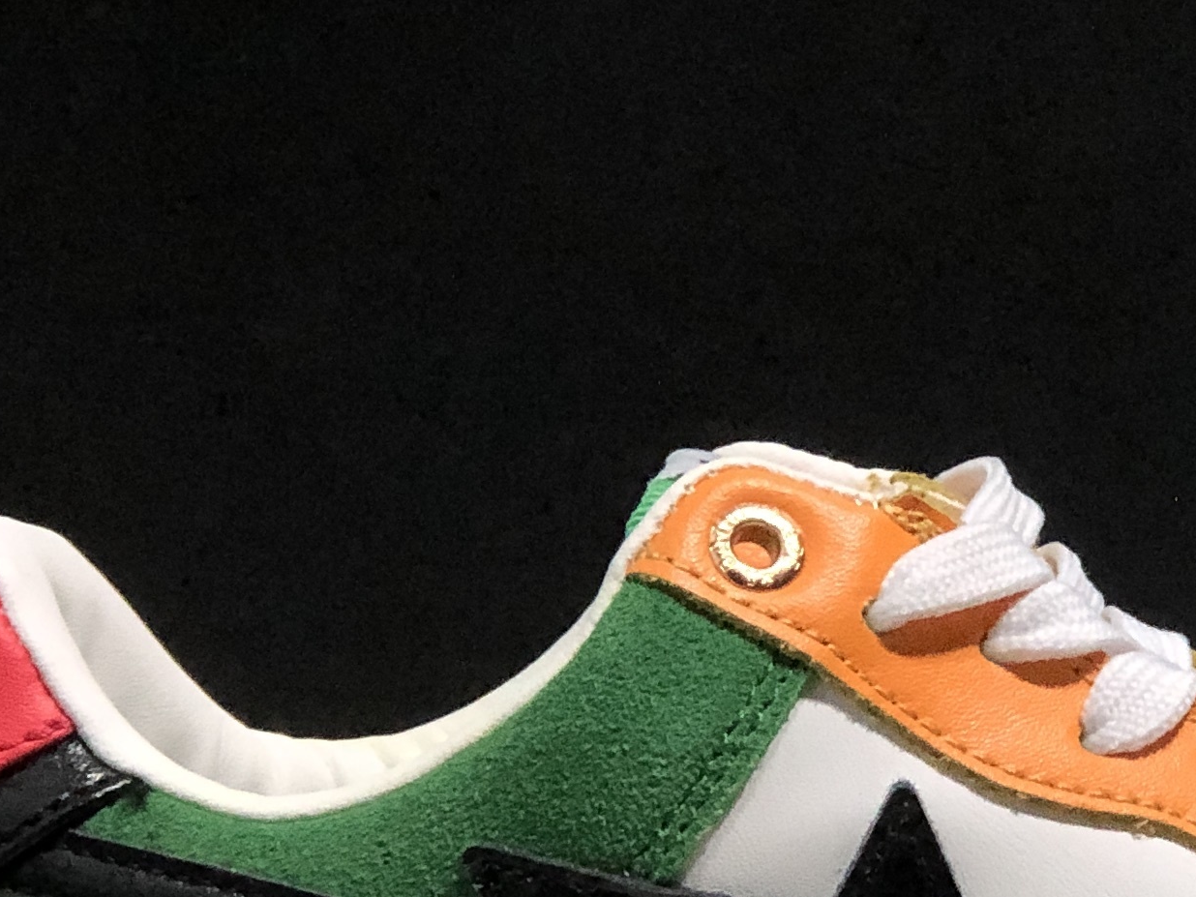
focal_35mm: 186
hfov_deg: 10.6
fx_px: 6426
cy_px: 594
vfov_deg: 8.0
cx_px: 901
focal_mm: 6.6
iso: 64
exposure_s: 1/30
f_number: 2.8
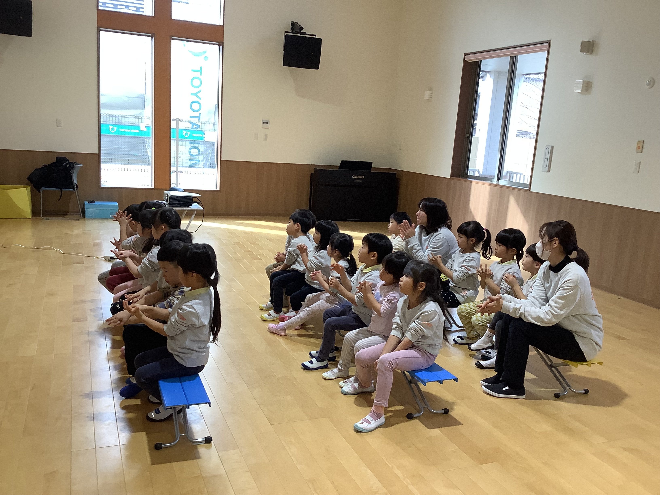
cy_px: 248
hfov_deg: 58.4
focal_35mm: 31
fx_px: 591
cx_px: 330
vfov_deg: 45.4
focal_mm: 3.3
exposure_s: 1/100
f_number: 2.4
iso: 64
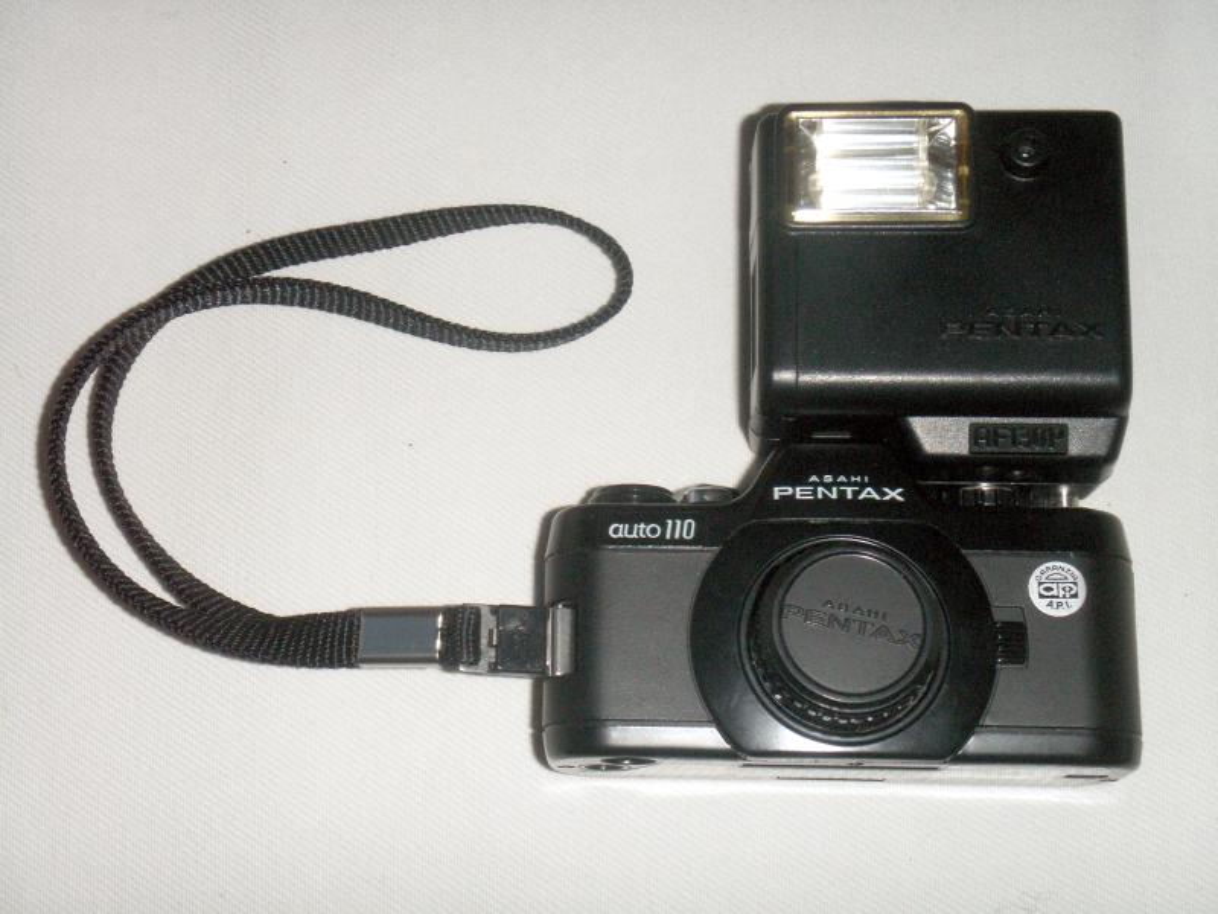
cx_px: 609
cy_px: 457
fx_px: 2217
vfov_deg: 23.3
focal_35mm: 63
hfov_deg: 30.7
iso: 160
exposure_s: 1/40
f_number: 7.1
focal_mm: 13
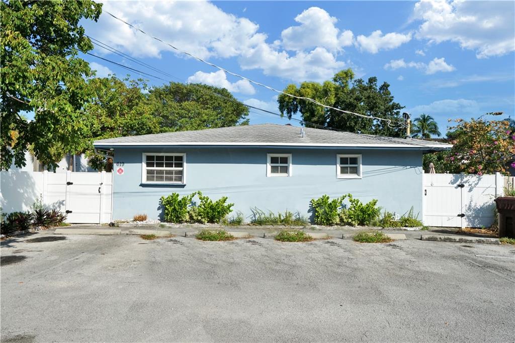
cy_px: 172
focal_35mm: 29
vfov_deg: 44.9
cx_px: 258
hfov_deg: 63.7
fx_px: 415
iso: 500
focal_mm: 29
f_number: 22
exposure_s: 1/320
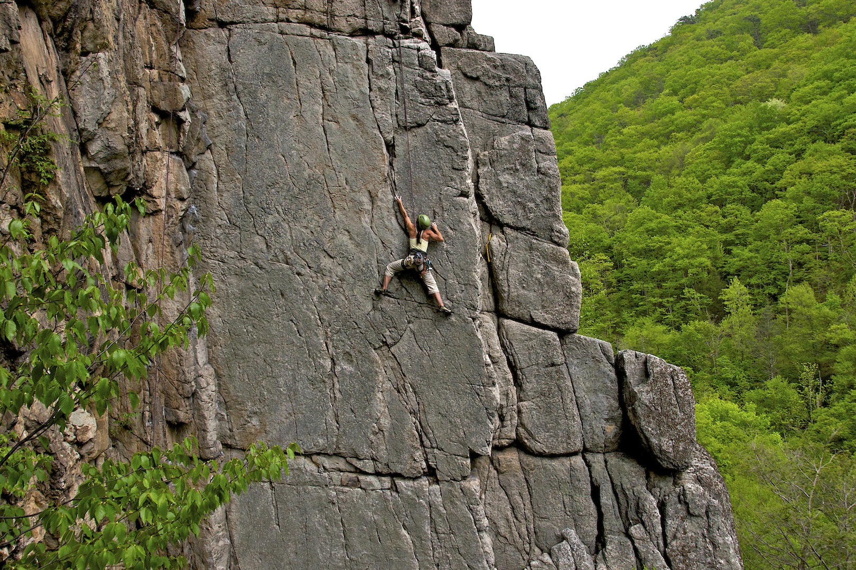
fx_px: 785
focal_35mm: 33
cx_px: 428
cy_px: 285
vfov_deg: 40.0
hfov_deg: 57.2
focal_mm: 22
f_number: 10
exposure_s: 1/400
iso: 200
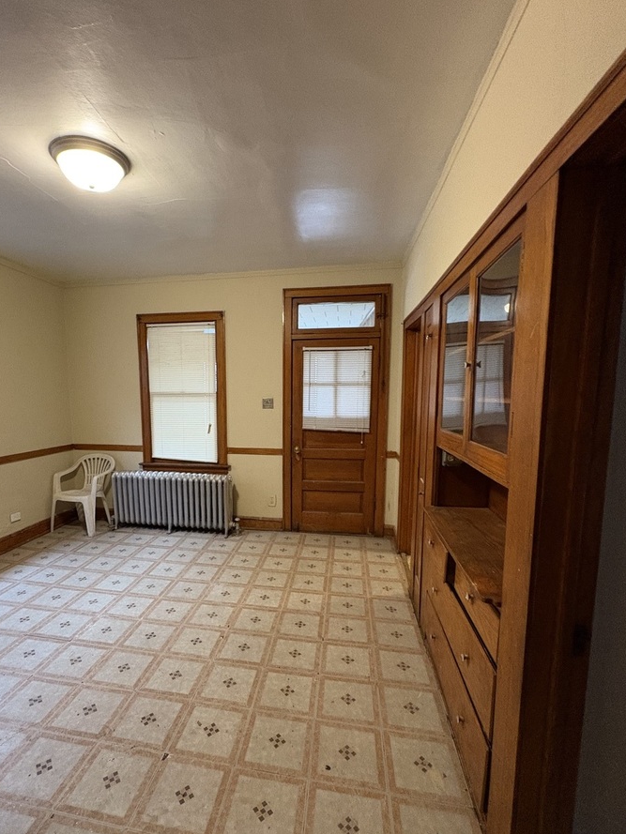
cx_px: 267
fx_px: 410
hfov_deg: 74.3
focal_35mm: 17
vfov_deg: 90.9
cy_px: 448
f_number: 2.2
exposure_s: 1/60
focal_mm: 2.22
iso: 500
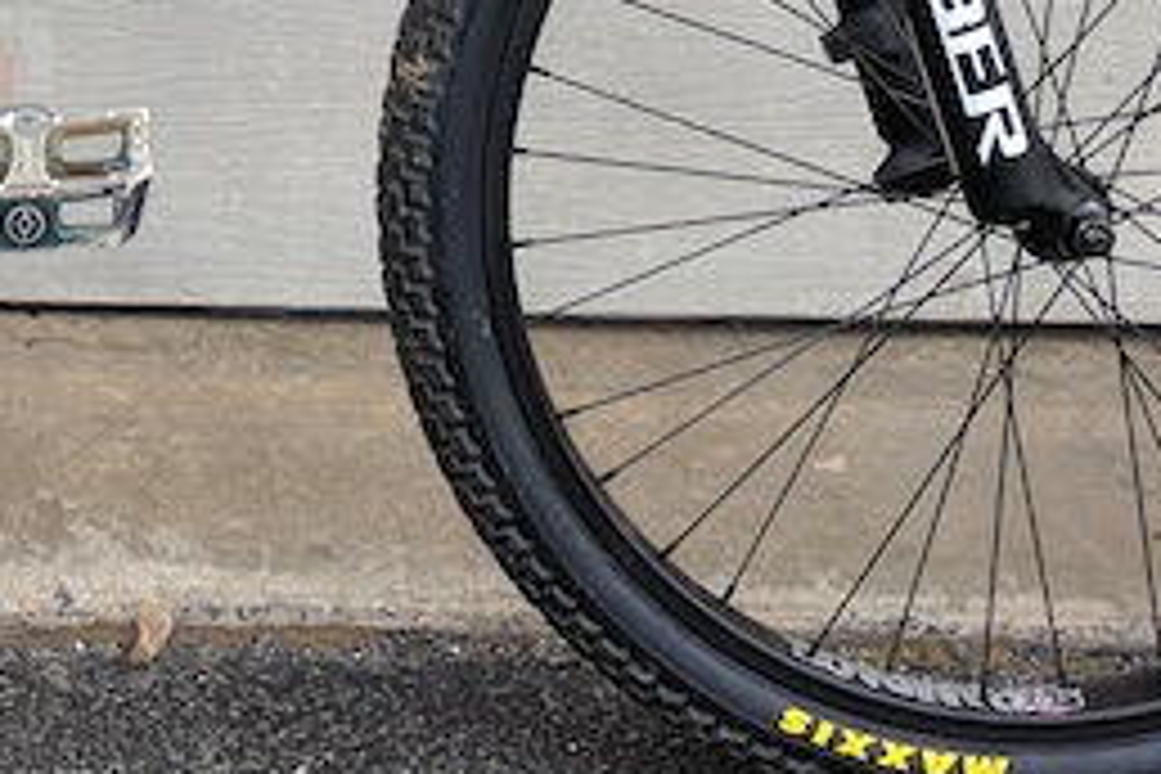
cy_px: -342
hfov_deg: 23.2
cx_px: -4
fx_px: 2709
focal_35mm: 84
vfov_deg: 15.2
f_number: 2
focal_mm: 4.67
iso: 55
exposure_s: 1/294
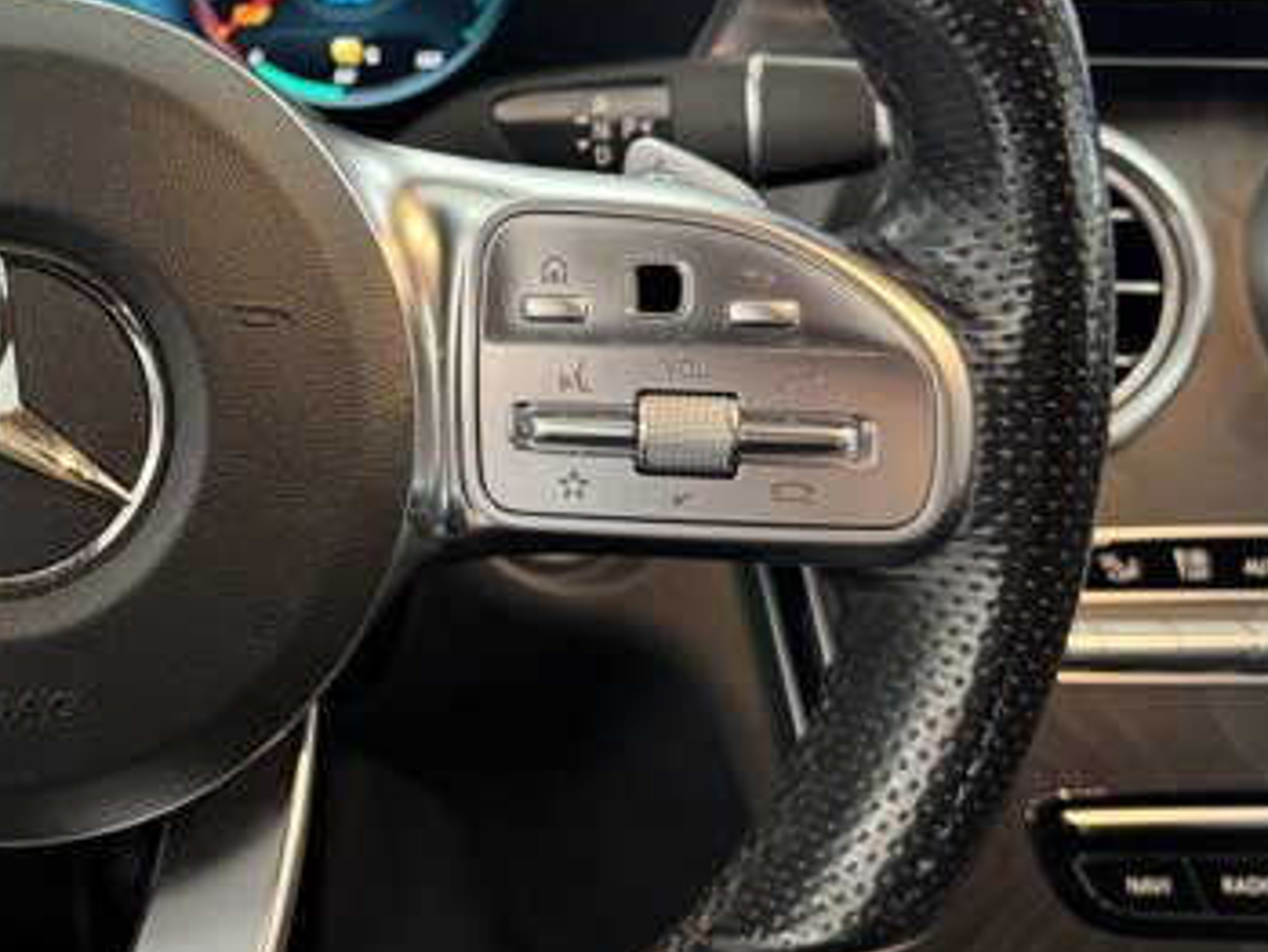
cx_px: 73
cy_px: 262
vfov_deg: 26.3
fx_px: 2015
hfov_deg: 32.7
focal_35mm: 55
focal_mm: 6.76
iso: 500
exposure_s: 1/50
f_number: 1.78
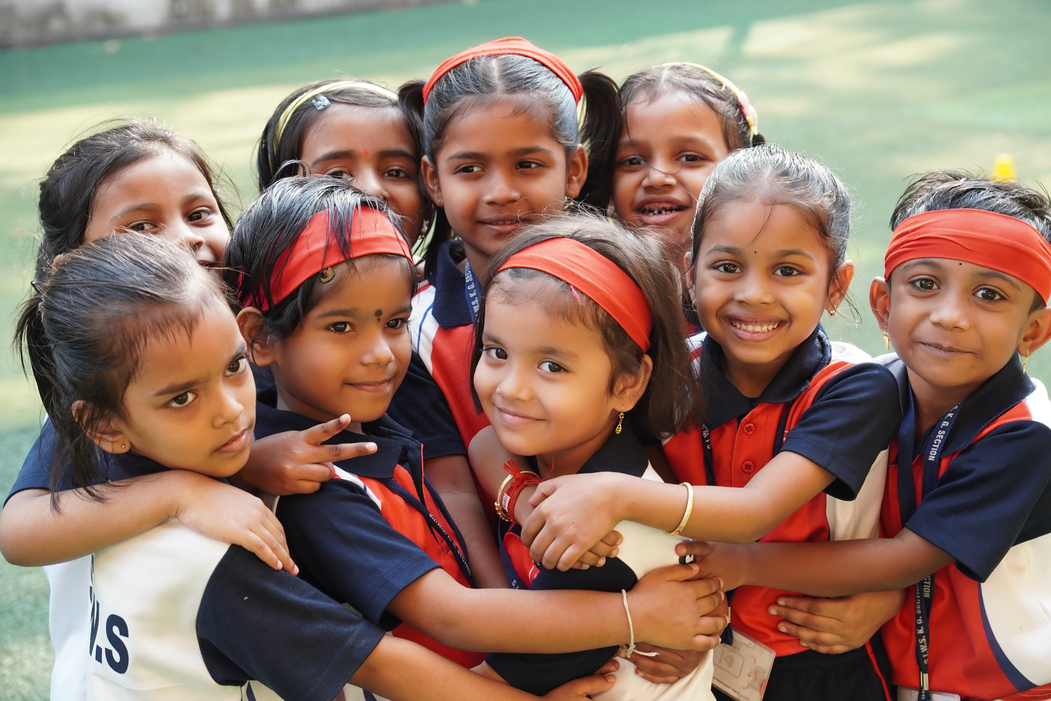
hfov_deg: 24.2
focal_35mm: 84
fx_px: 2452
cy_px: 350
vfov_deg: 16.3
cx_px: 526
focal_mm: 56
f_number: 4
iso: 400
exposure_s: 1/250
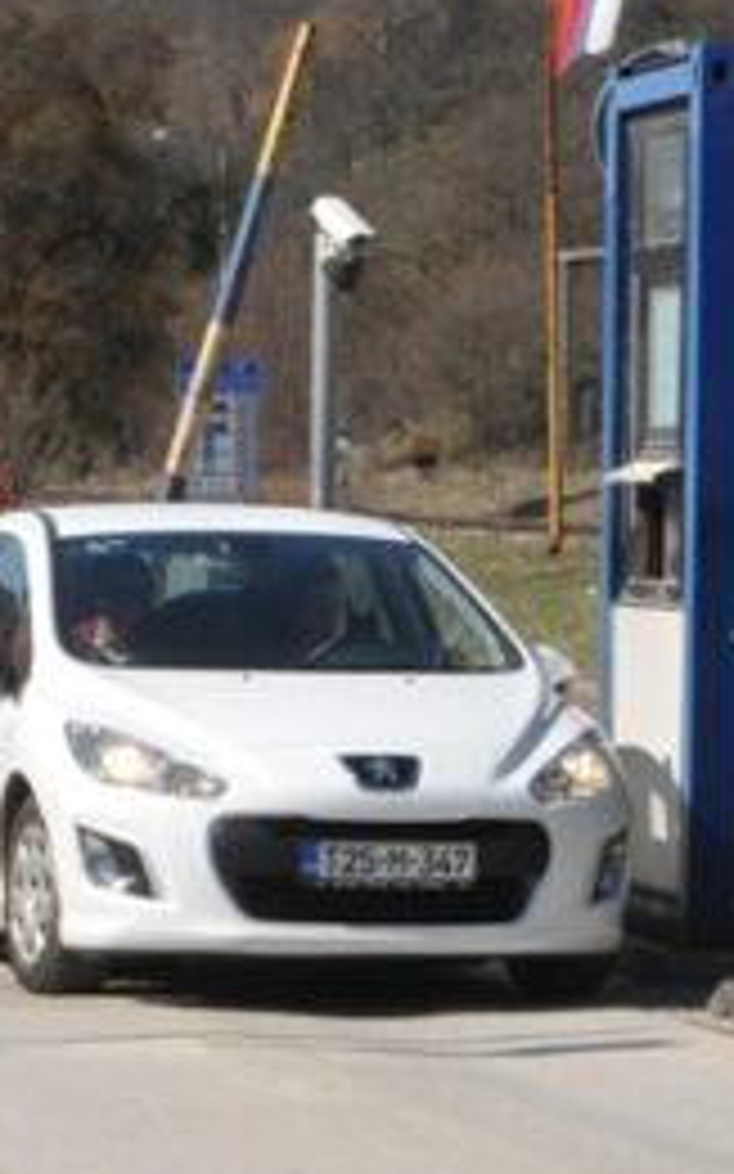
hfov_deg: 5.8
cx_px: 315
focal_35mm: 228
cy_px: 612
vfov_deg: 9.2
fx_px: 7301
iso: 400
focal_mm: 38
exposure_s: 1/500
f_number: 11
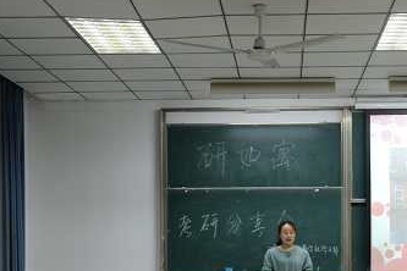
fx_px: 859
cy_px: 248
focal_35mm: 76
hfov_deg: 26.6
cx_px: 257
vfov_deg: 17.7
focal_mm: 26
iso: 100
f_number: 4
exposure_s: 1/8
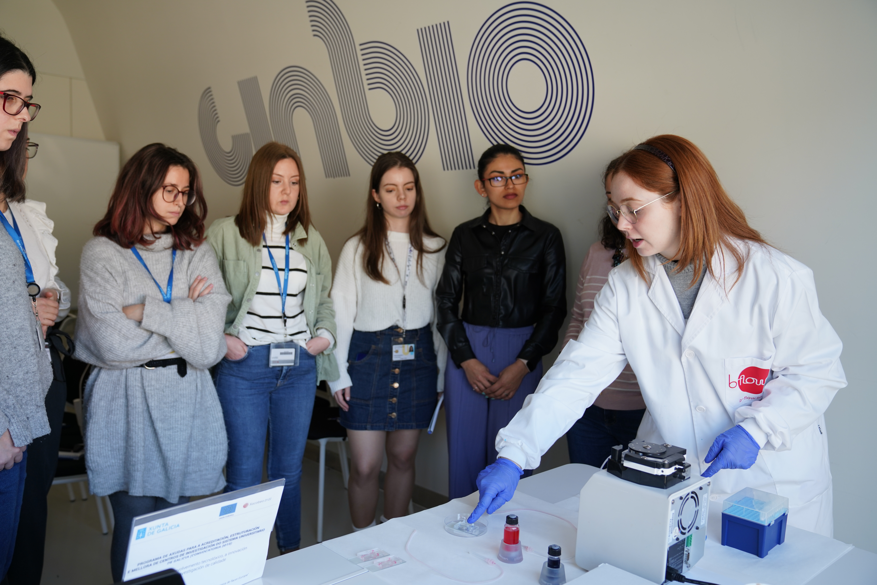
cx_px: 438
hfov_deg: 61.9
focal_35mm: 30
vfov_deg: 43.6
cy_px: 292
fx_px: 731
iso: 250
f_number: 3.5
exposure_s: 1/100
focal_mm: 30
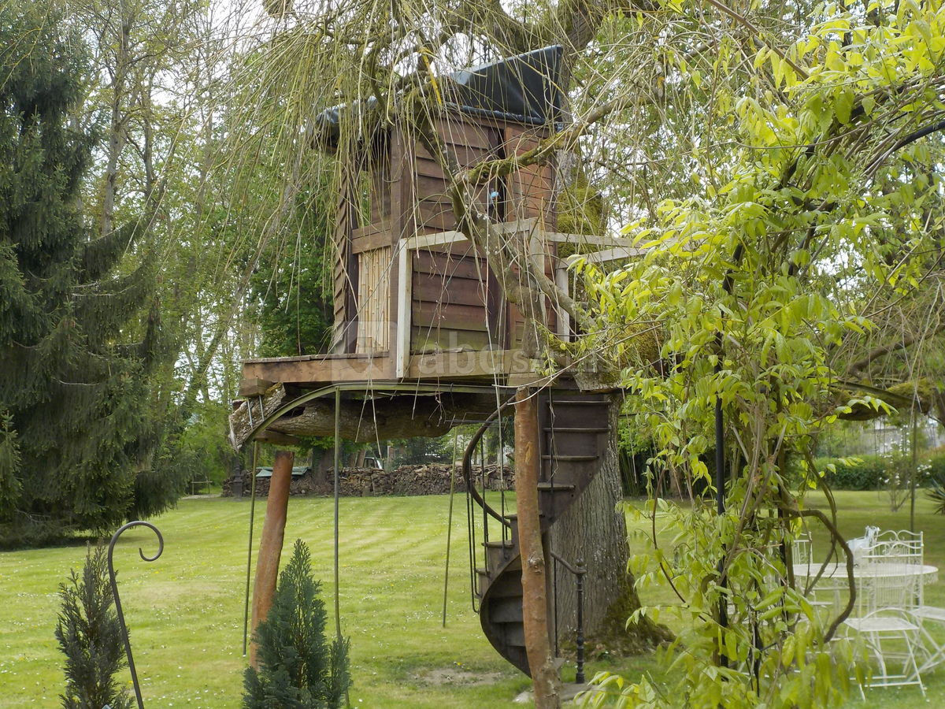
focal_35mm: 47
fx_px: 1283
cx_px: 472
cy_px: 354
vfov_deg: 30.9
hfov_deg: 40.4
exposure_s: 1/100
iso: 125
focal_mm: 6.4
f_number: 4.2
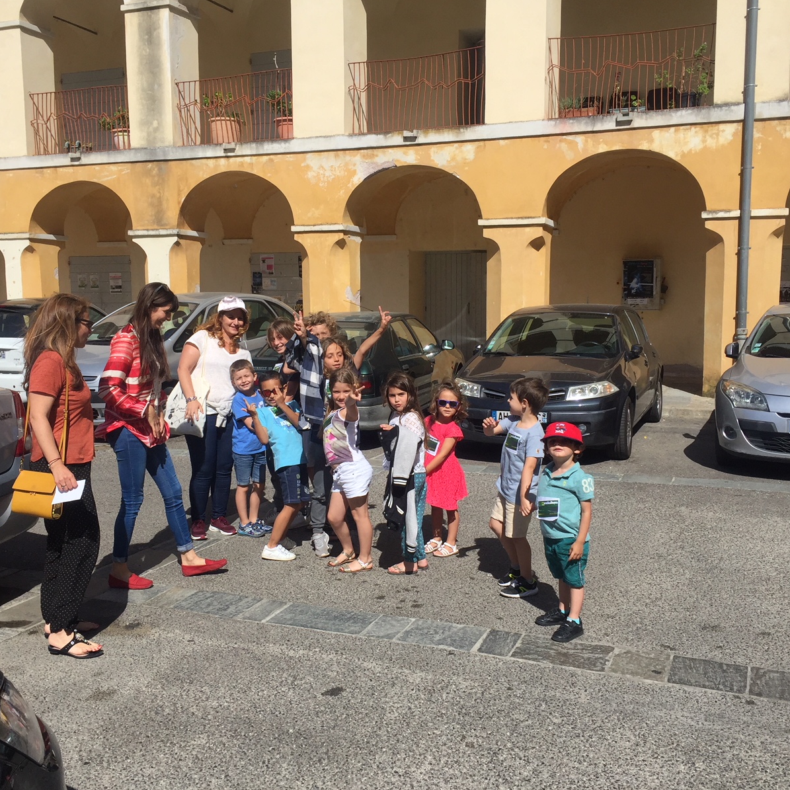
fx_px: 904
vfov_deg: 47.2
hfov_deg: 47.2
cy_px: 397
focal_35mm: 35
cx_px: 364
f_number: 2.2
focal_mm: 4.15
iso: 32
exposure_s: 1/3049
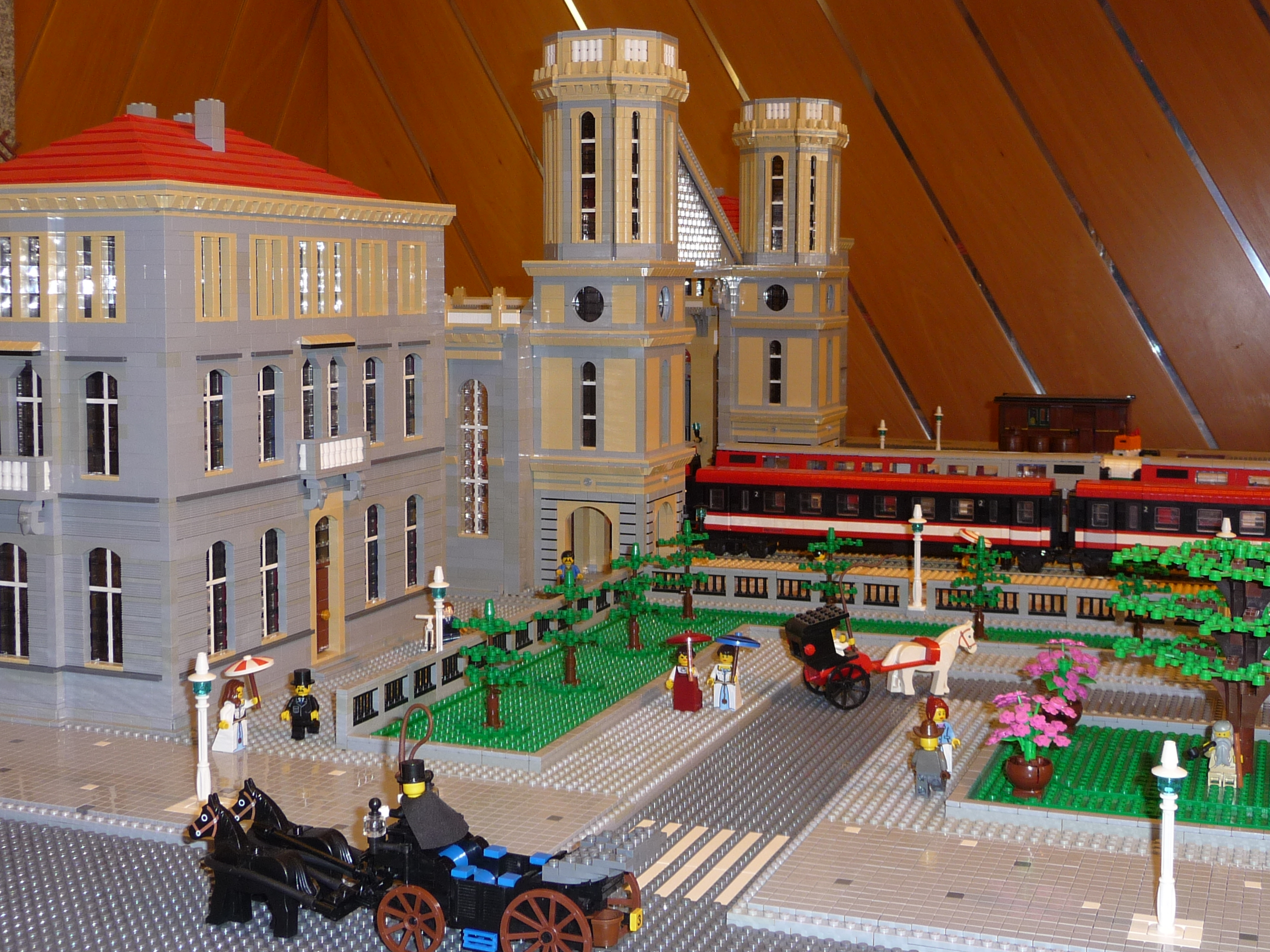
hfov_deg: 41.2
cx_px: 677
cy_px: 358
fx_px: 1688
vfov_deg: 31.4
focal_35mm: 46
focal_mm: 5.6
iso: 100
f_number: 3.6
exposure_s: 1/30
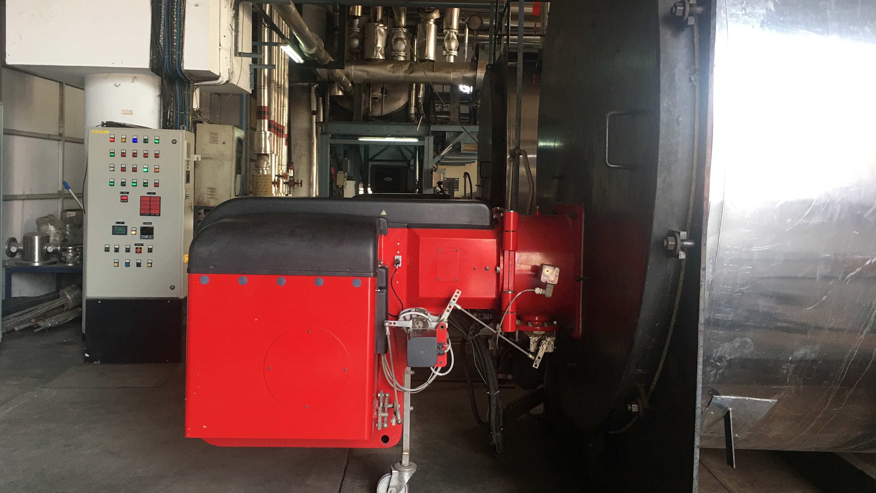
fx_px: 743
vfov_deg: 36.6
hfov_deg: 61.0
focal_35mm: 32
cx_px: 440
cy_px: 222
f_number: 2.2
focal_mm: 4.15
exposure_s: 1/33
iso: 50
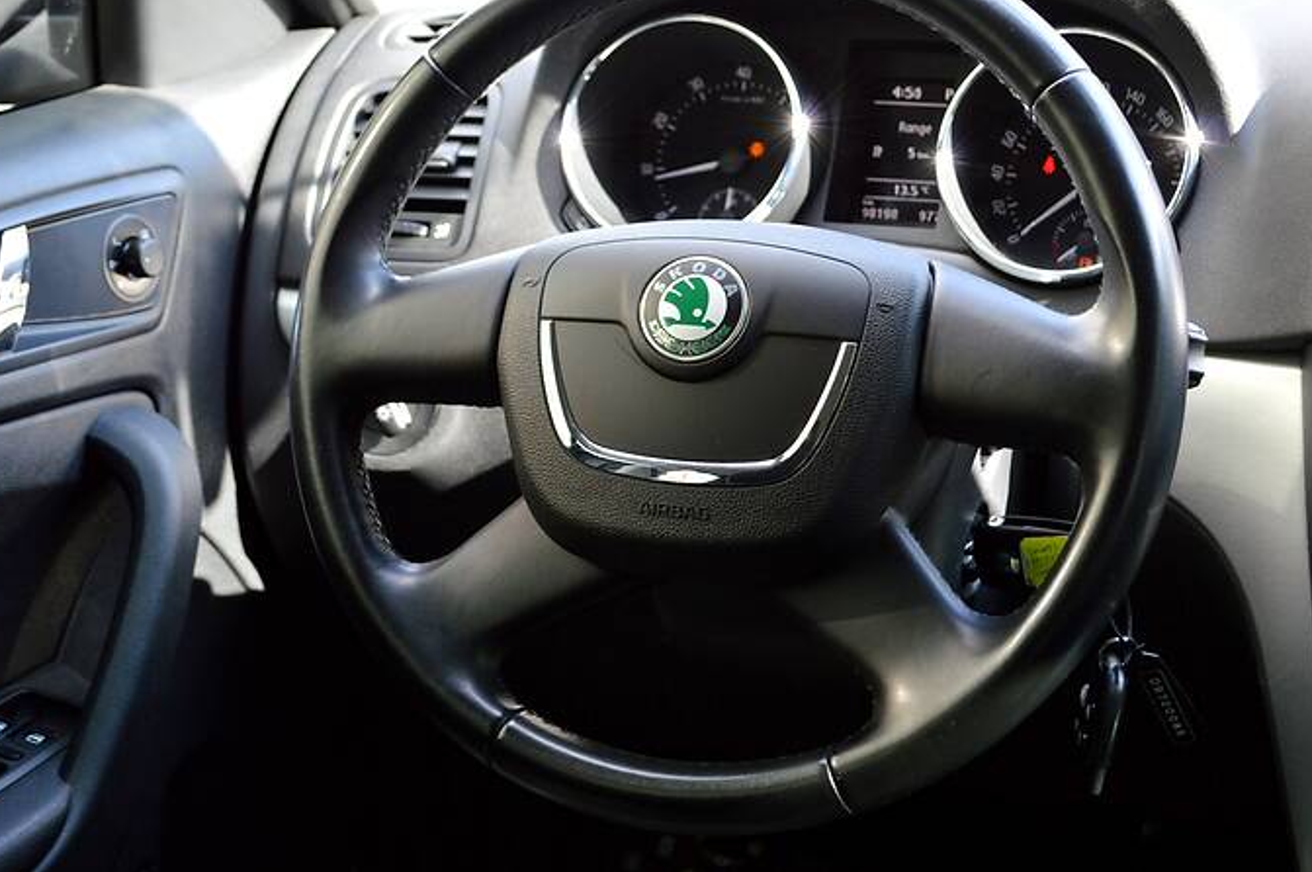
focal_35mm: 68
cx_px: 661
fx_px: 2476
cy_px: 354
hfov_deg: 29.7
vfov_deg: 20.0
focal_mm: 38
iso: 400
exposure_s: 1/80
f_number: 5
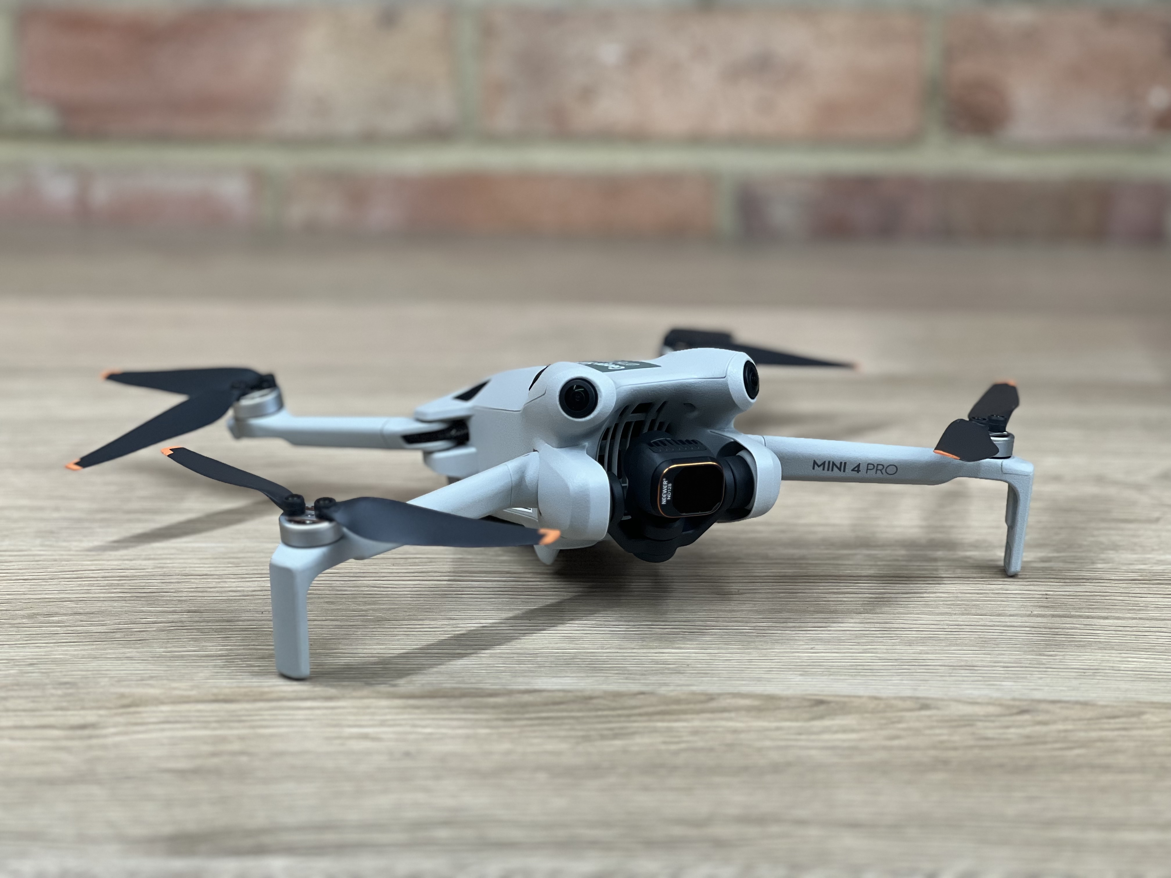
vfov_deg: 19.1
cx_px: 586
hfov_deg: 25.3
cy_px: 439
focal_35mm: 77
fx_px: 2605
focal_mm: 9
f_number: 2.8
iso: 125
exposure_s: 1/33
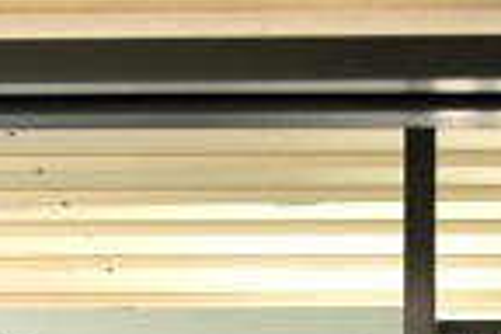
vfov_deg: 8.1
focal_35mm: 163
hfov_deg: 12.4
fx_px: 2268
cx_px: 517
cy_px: 593
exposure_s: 1/200
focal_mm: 31
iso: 200
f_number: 2.8
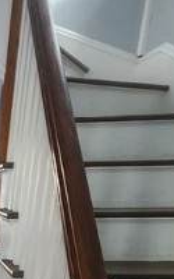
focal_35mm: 53
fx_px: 402
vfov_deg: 33.2
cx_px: -163
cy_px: 310
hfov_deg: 17.9
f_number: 2.2
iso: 320
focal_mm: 2.2
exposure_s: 1/40
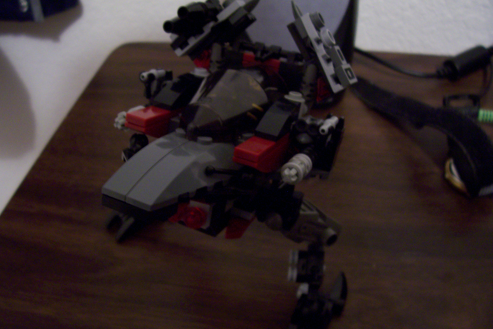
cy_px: 171
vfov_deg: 36.9
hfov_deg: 53.1
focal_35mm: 36
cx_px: 247
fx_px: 493
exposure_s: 1/8
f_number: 2.7
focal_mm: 5.6
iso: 160
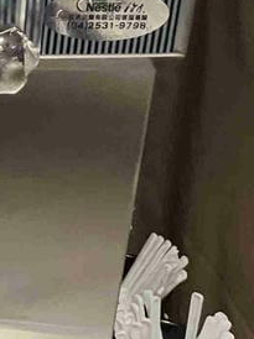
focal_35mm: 76
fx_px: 745
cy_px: 46
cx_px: -130
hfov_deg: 17.4
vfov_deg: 25.0
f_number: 1.8
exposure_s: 1/60
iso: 640
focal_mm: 1.57
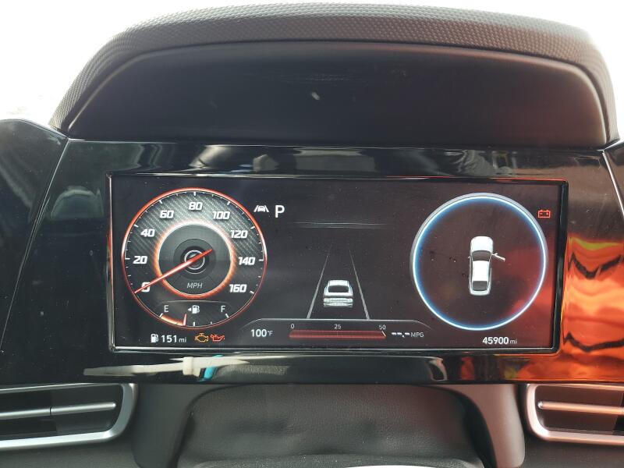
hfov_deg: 67.3
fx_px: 469
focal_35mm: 26
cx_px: 312
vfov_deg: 53.1
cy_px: 234
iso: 53
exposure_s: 1/60.2
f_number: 1.5
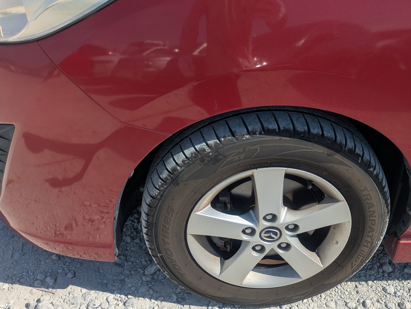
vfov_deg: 41.5
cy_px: 192
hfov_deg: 52.9
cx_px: 272
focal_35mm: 34
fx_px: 404
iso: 50
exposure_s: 1/2538
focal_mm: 5.43
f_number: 1.89
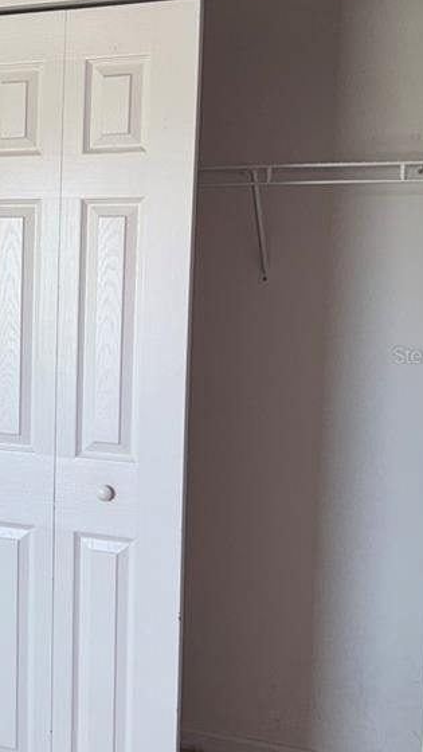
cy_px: 355
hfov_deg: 19.8
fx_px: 1117
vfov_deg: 37.2
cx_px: -115
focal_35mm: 56
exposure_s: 1/221
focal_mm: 6.76
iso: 64
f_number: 1.78
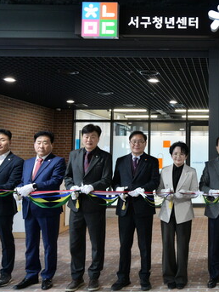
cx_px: 228
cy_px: 133
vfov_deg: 43.8
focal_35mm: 43
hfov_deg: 30.8
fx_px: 362
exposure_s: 1/200
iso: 1400
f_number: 4
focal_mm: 16
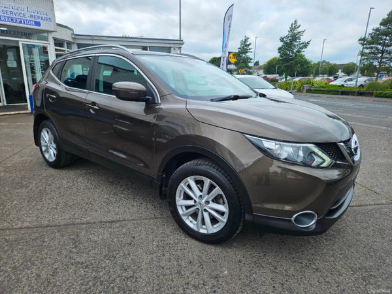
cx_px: 196
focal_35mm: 23
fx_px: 260
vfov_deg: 58.9
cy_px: 147
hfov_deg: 73.9
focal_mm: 5.4
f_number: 1.8
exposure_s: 1/1036
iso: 25
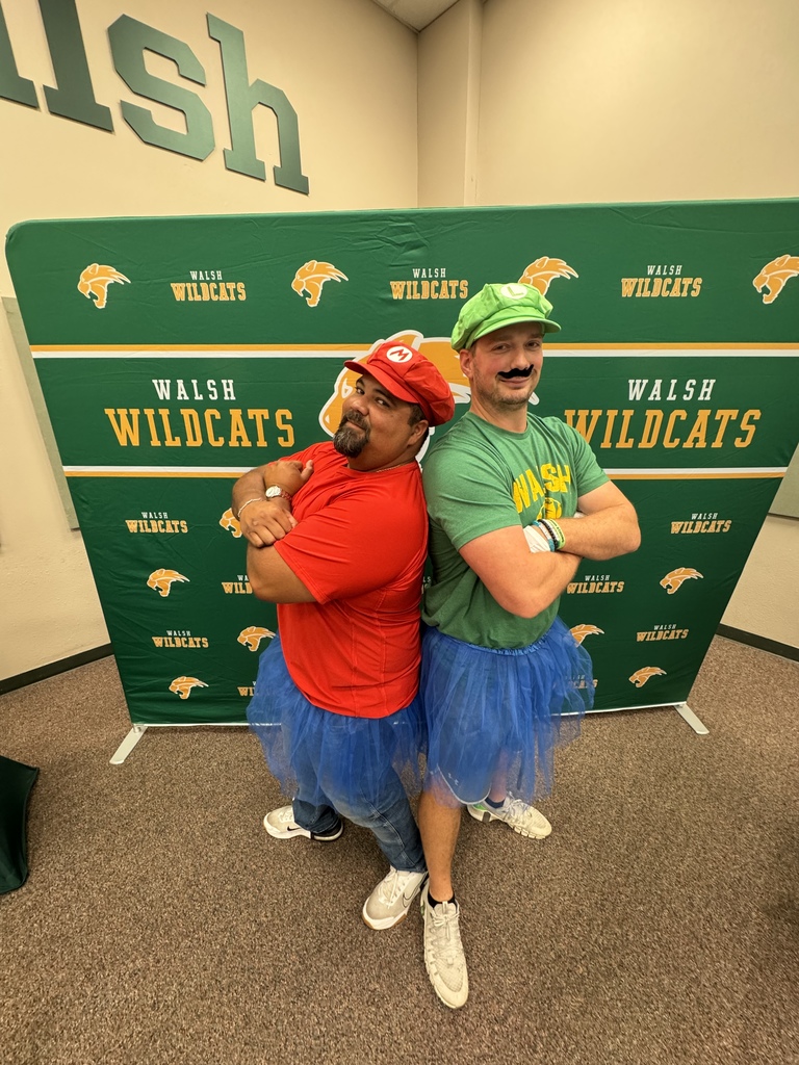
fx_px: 431
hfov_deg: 85.7
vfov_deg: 102.1
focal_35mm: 14
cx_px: 400
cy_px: 532
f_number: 2.2
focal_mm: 2.22
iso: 250
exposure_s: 1/60
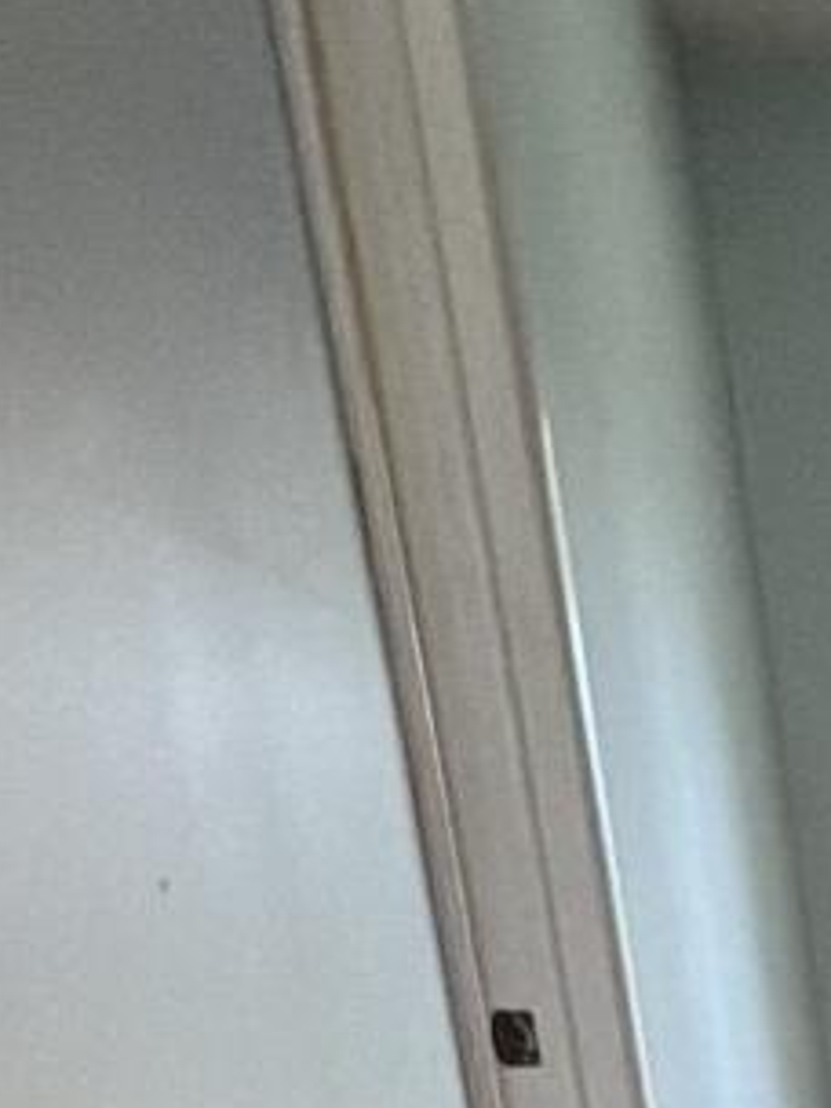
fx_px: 2945
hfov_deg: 12.5
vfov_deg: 16.8
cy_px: 2110
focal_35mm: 92
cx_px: 2005
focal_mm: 2.22
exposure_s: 1/120
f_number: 2.2
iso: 320
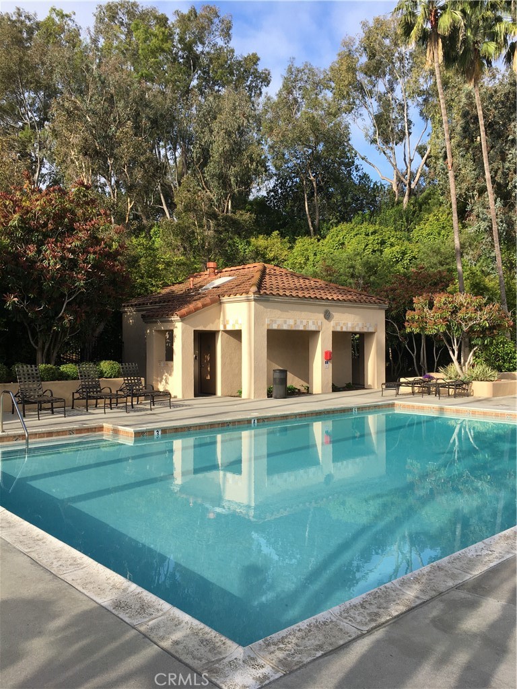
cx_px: 258
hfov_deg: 48.2
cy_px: 344
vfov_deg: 61.7
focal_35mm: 29
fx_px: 577
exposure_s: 1/916
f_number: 2.2
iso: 25
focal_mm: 4.15
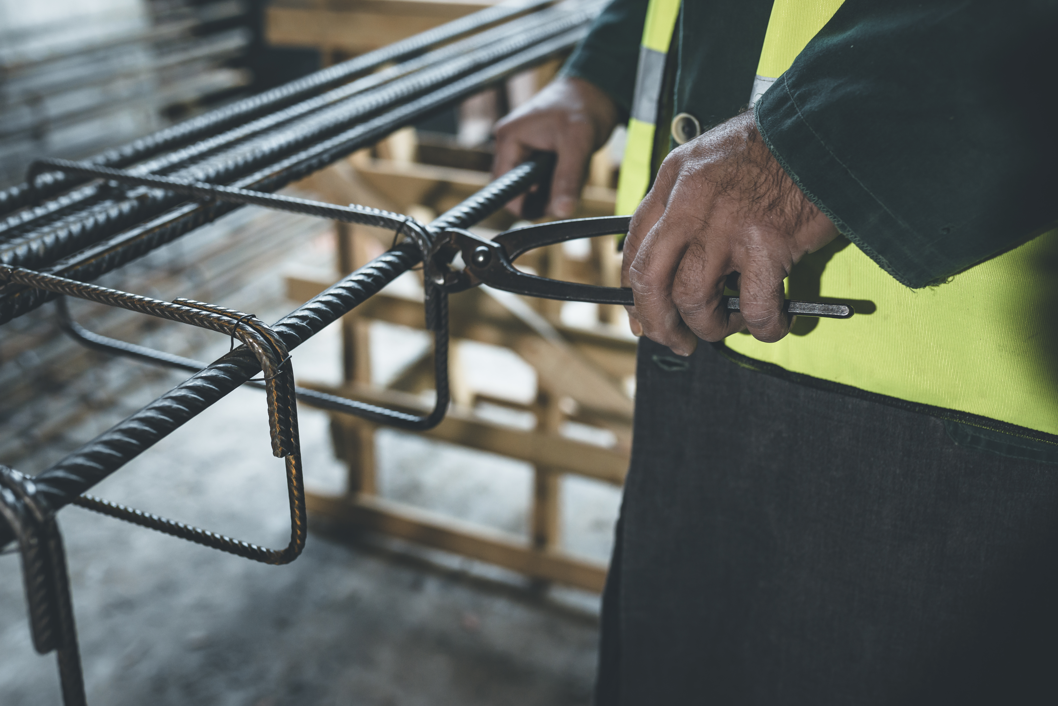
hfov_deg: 54.4
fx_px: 1029
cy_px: 353
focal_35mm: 35
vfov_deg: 37.9
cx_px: 529
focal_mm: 35
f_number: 3.2
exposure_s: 1/200
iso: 400
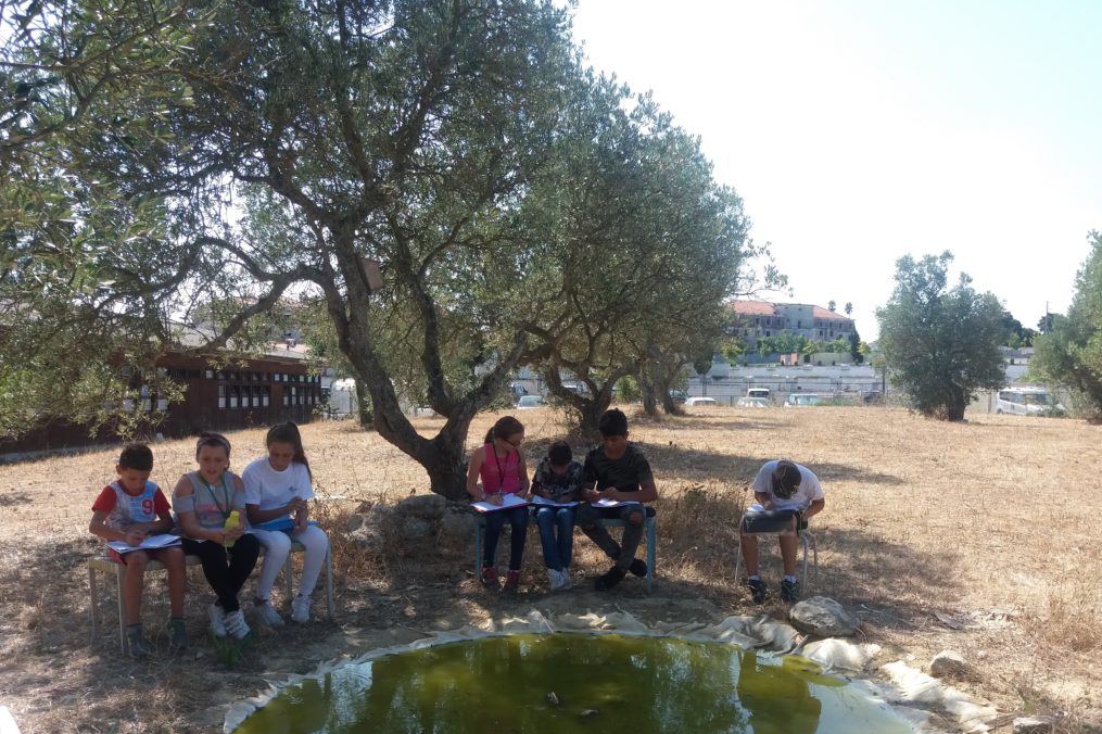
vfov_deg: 42.1
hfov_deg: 60.3
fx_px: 949
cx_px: 569
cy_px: 436
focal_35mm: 31
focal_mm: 3.7
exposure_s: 1/909
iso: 64
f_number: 1.9
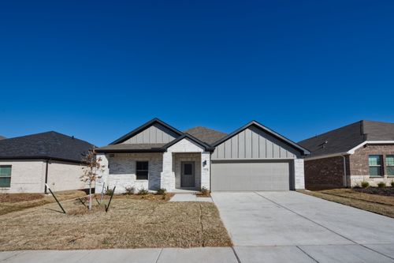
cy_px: 132
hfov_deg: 104.3
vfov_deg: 81.2
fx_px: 153
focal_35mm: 14
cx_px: 197
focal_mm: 14
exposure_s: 1/200
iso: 100
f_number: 16
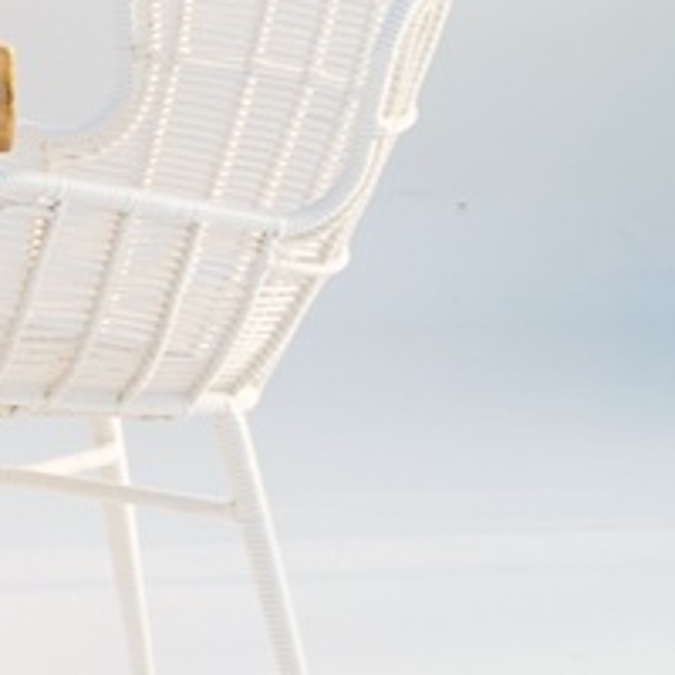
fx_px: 7258
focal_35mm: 329
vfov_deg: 5.2
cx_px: -2099
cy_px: -594
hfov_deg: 4.8
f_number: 7.1
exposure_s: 1/100
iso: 100
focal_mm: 43
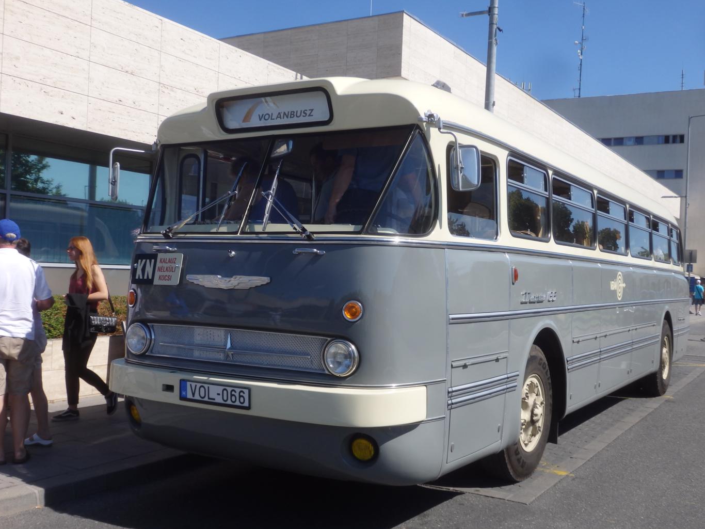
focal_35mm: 39
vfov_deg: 36.8
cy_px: 269
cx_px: 367
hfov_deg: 47.8
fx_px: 794
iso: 100
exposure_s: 1/1250
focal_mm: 6.6
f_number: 3.6
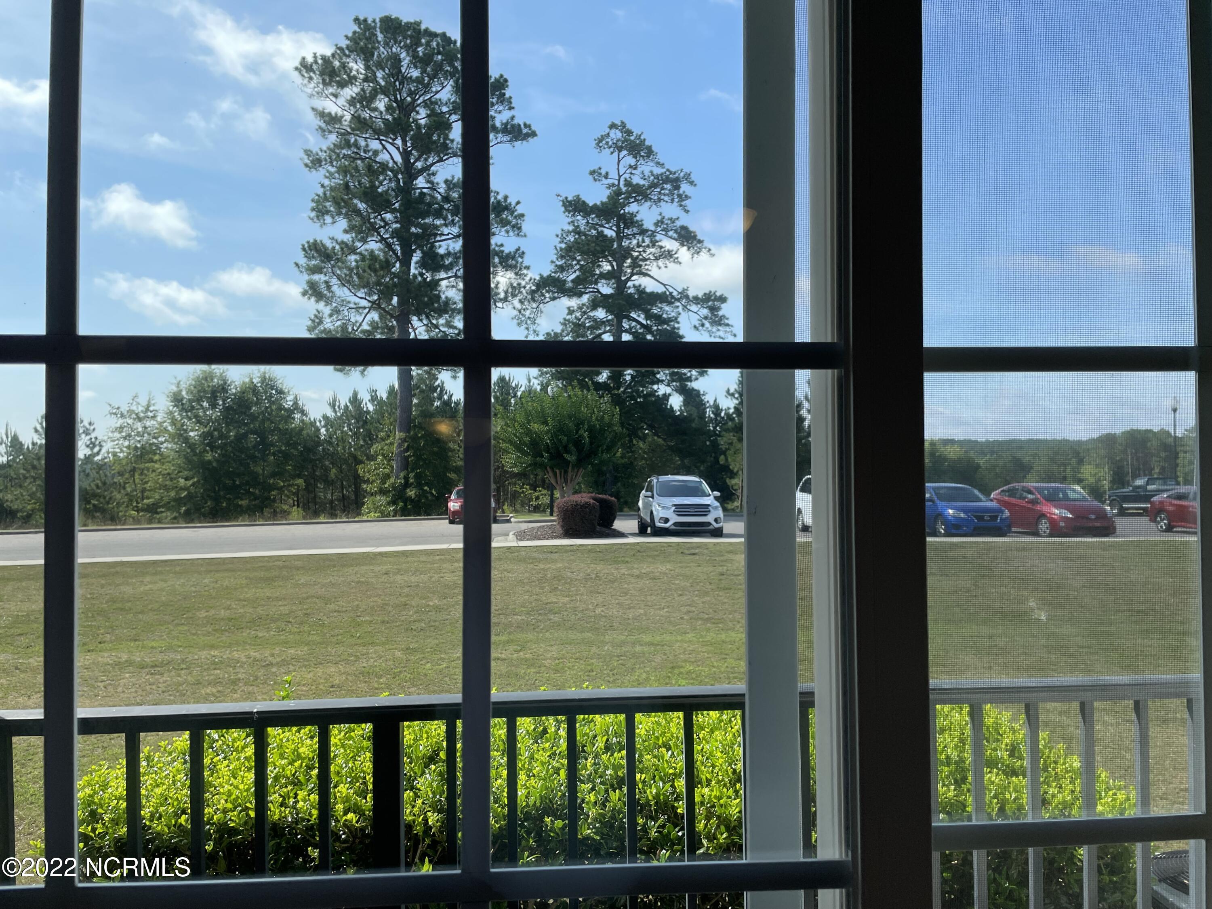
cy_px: 454
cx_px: 606
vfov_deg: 53.1
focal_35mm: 26
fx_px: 910
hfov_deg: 67.3
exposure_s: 1/1825
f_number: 1.6
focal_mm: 4.2
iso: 32
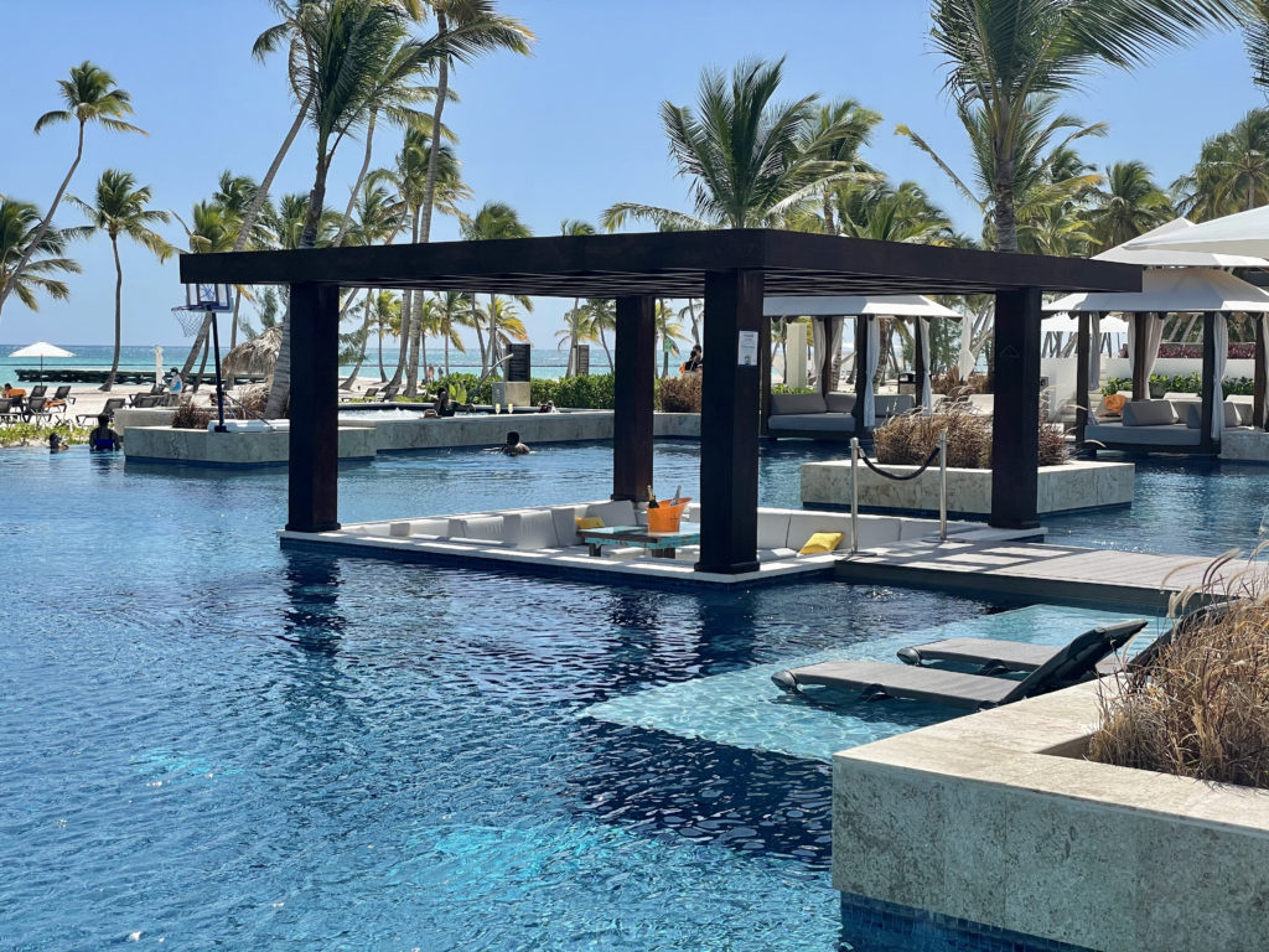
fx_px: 1906
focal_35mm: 52
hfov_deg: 36.8
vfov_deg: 28.0
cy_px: 476
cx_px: 634
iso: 25
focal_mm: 6
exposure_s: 1/2398
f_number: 2
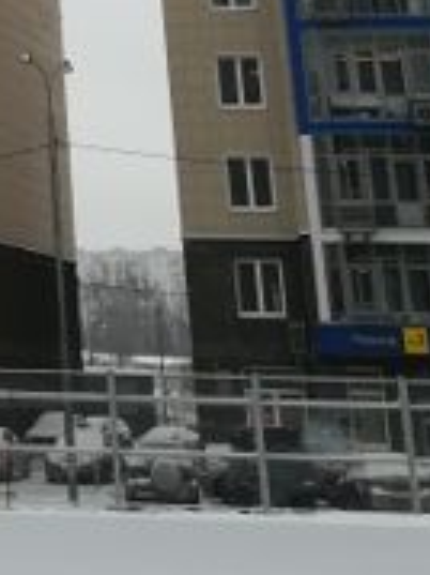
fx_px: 2056
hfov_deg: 11.1
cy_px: -667
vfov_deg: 13.2
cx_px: -347
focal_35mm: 124
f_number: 2.2
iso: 50
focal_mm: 3.83
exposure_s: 1/169
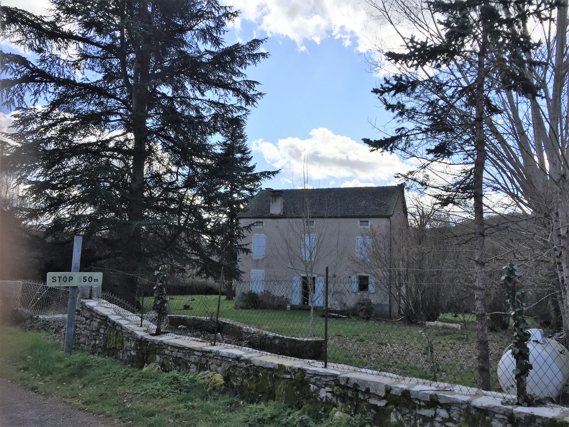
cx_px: 284
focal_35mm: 29
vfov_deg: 48.2
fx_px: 477
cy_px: 214
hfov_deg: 61.7
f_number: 2.2
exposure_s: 1/1980
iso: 32
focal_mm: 4.15
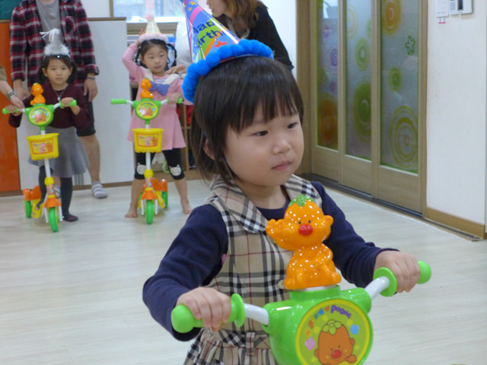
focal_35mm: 65
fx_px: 914
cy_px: 182
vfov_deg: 22.6
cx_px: 244
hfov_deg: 29.8
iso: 800
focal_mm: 12.8
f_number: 2
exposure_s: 1/400
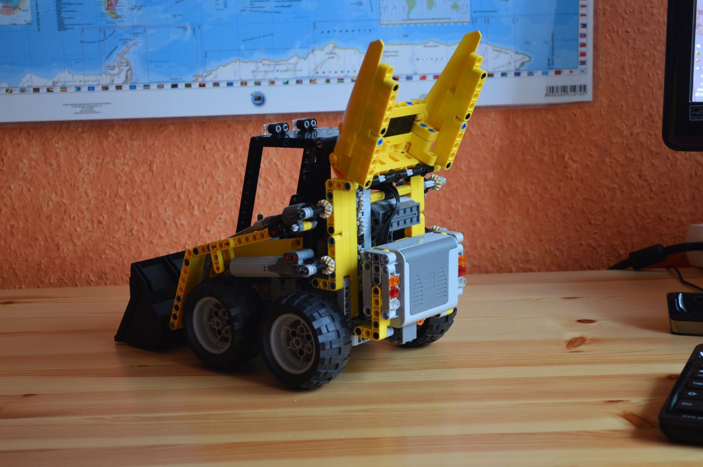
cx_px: 352
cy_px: 234
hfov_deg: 30.5
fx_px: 1288
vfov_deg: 20.6
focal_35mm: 66
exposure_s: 1/15
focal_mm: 44
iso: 1000
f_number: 5.3
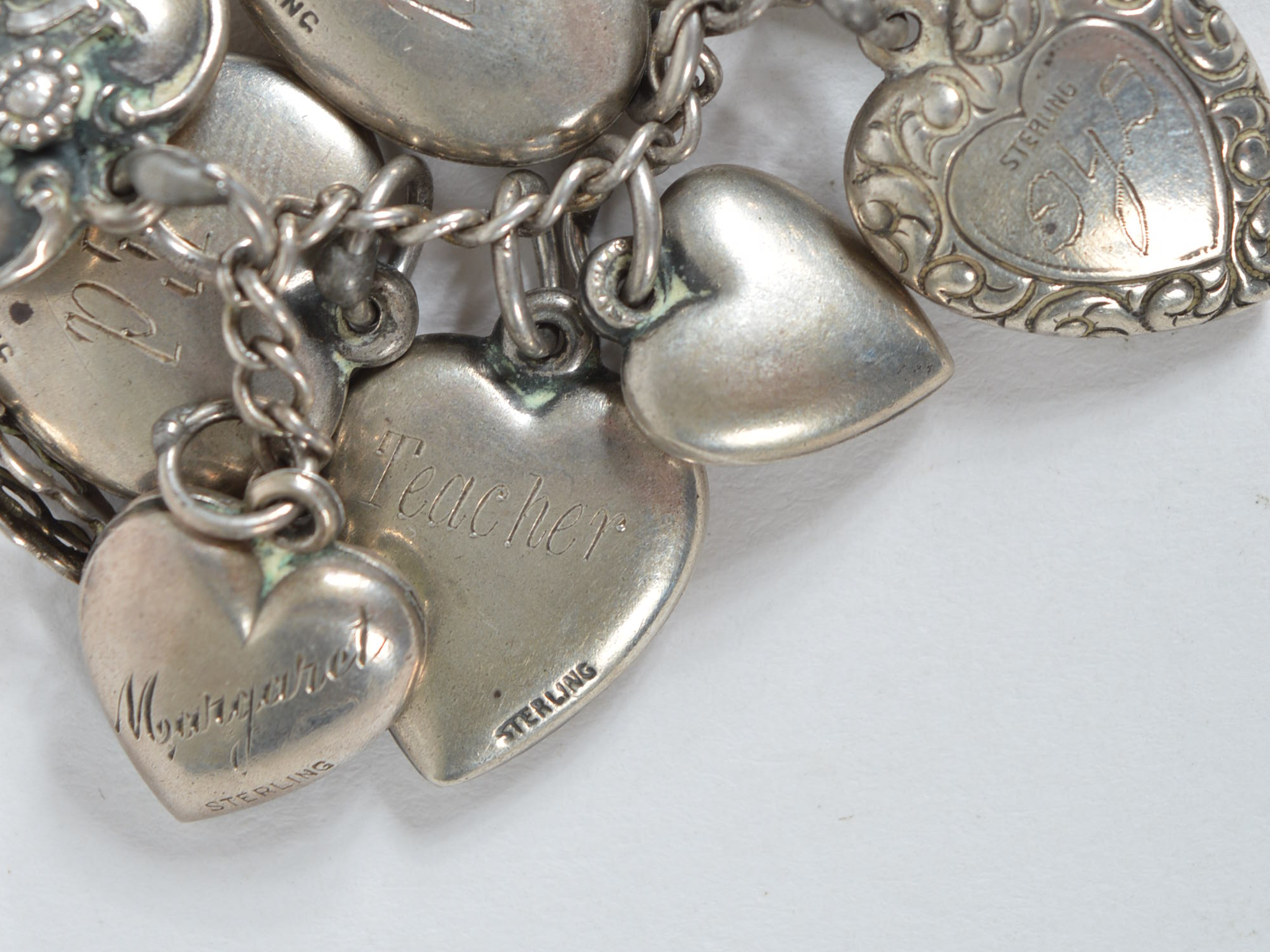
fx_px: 4392
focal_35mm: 120
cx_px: 637
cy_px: 150
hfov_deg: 16.5
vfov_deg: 12.3
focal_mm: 55
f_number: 9
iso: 100
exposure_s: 1/125
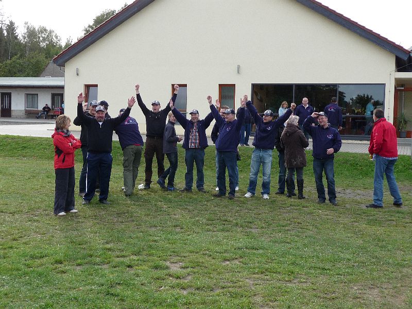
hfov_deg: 42.1
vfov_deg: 32.2
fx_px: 536
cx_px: 206
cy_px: 154
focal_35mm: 45
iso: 100
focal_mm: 7.6
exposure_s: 1/200
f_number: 4.1
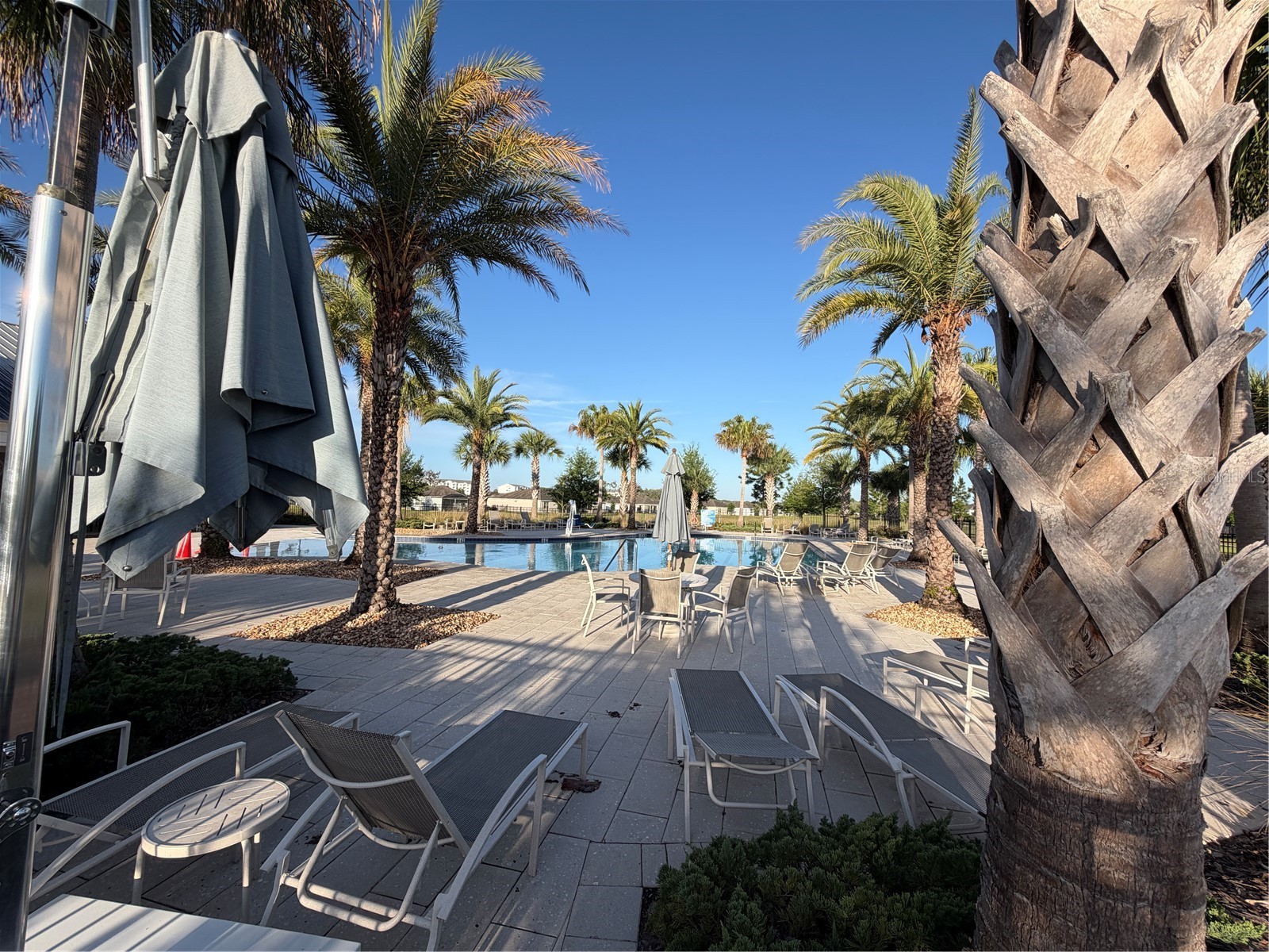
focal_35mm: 14
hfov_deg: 102.1
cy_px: 476
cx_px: 634
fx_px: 513
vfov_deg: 85.7
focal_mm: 2.22
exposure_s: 1/770
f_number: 2.2
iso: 32
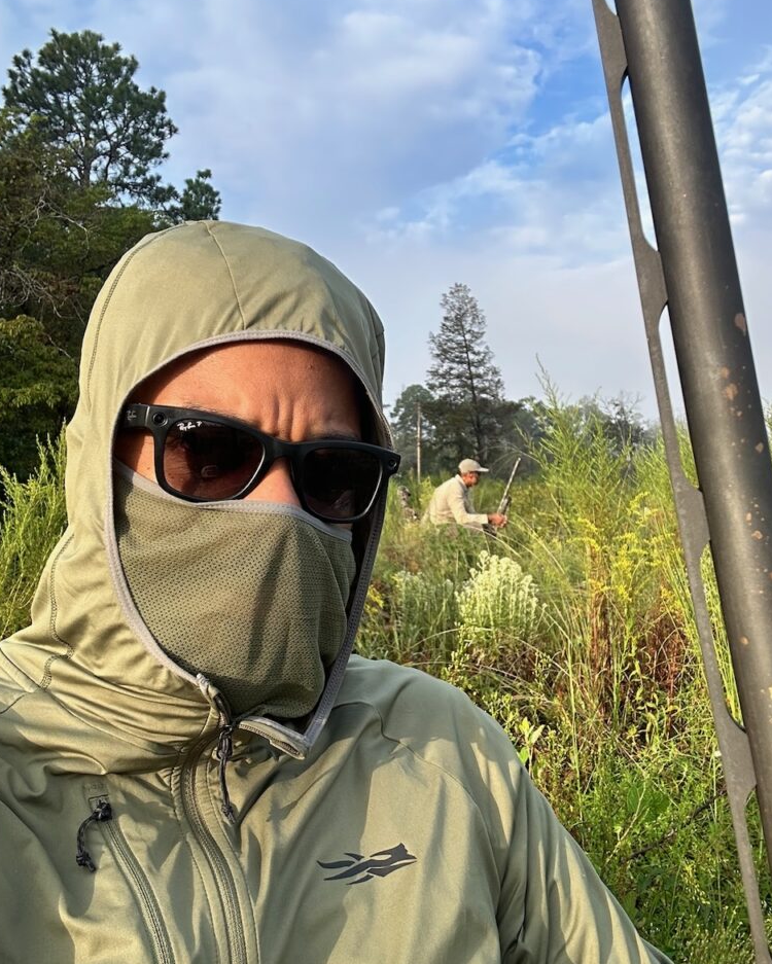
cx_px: 381
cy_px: 478
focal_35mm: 32
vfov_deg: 55.7
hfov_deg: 45.8
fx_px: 914
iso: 25
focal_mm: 2.69
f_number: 1.9
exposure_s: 1/200
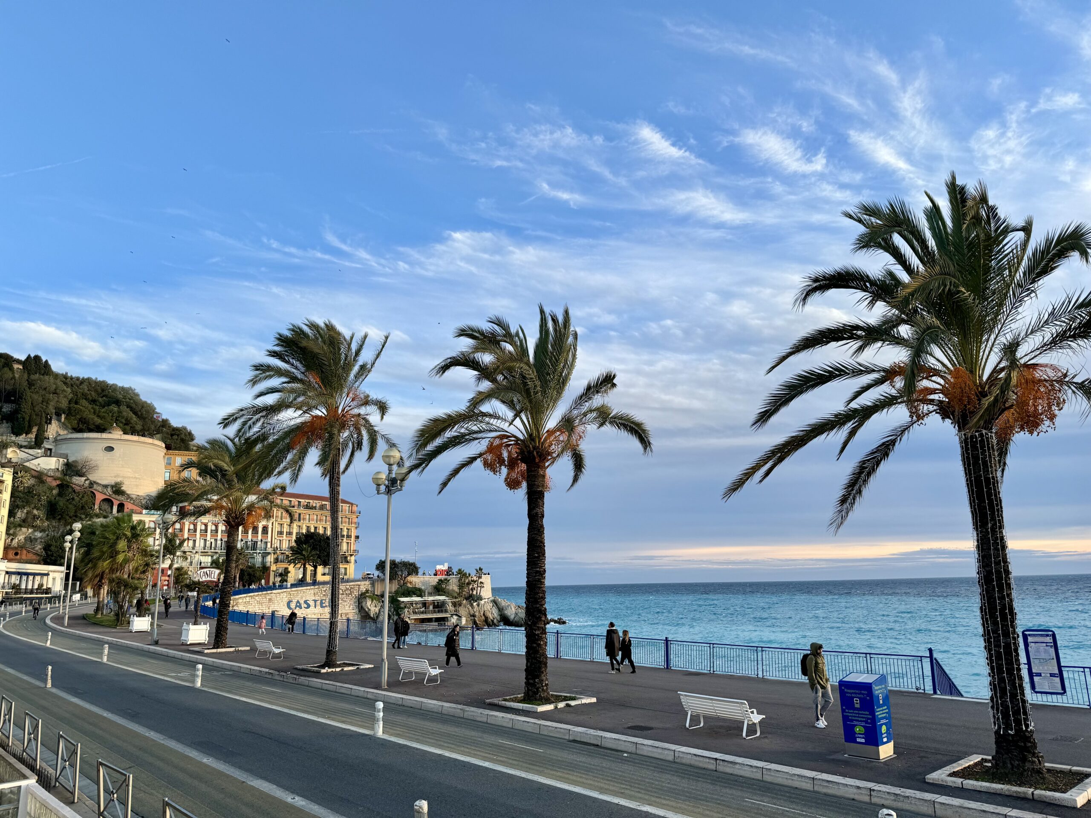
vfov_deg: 56.8
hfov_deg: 71.6
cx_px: 546
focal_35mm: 24
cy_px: 409
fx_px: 756
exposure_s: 1/700
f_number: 1.78
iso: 80
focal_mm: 6.86
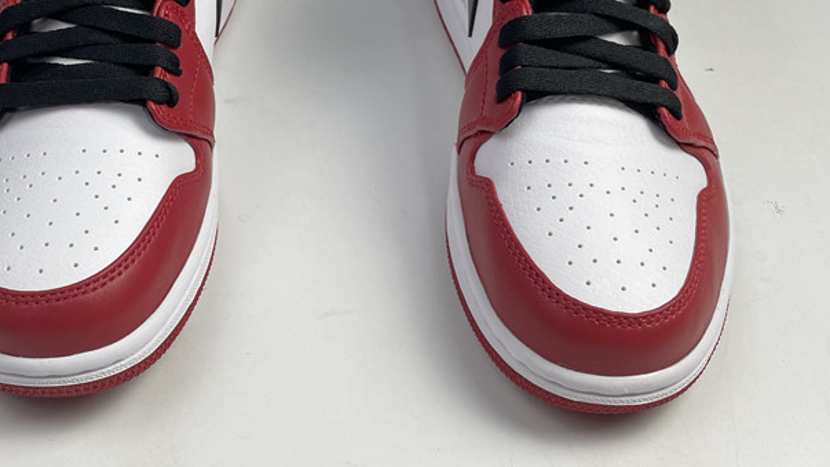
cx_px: 334
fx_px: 1034
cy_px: 94
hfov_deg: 43.5
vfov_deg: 25.0
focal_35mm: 47
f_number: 1.6
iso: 50
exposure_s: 1/121
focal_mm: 4.2
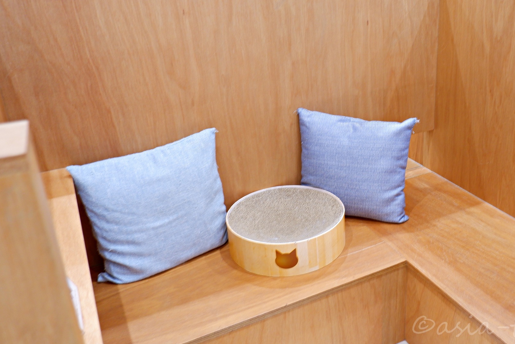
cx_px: 363
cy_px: 143
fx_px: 501
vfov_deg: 37.8
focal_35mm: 35
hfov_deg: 52.8
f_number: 3.5
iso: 400
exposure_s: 1/34
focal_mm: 15
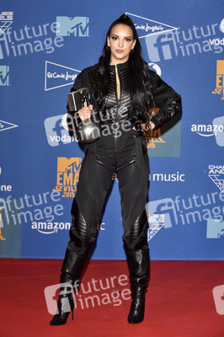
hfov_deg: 17.0
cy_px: 168
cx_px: 112
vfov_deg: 25.4
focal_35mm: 80
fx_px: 748
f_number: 6.3
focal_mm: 80
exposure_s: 1/250
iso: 1600
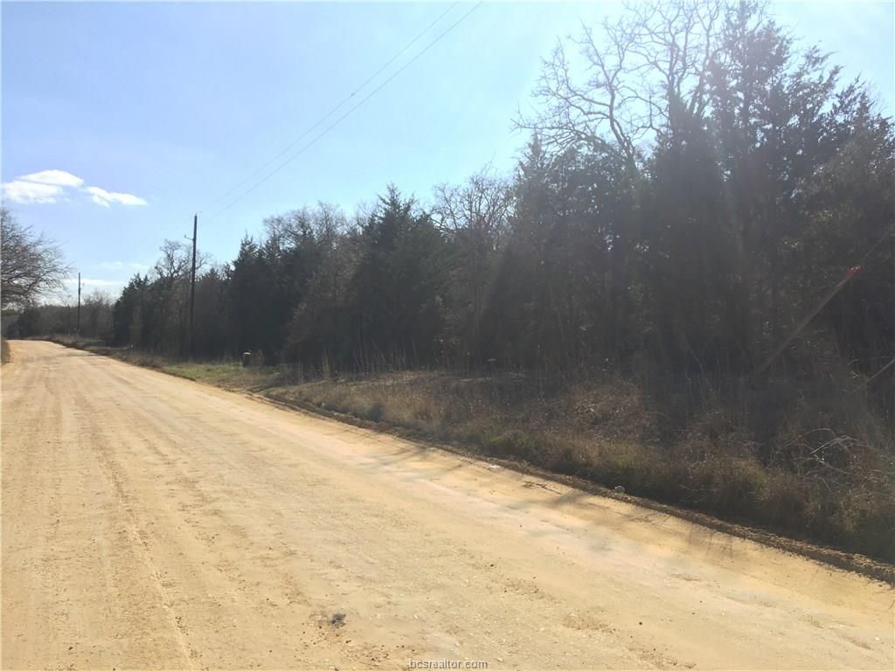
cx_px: 448
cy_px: 336
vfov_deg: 48.2
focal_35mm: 29
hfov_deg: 61.7
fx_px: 750
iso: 25
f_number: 2.2
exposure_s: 1/950
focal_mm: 4.15
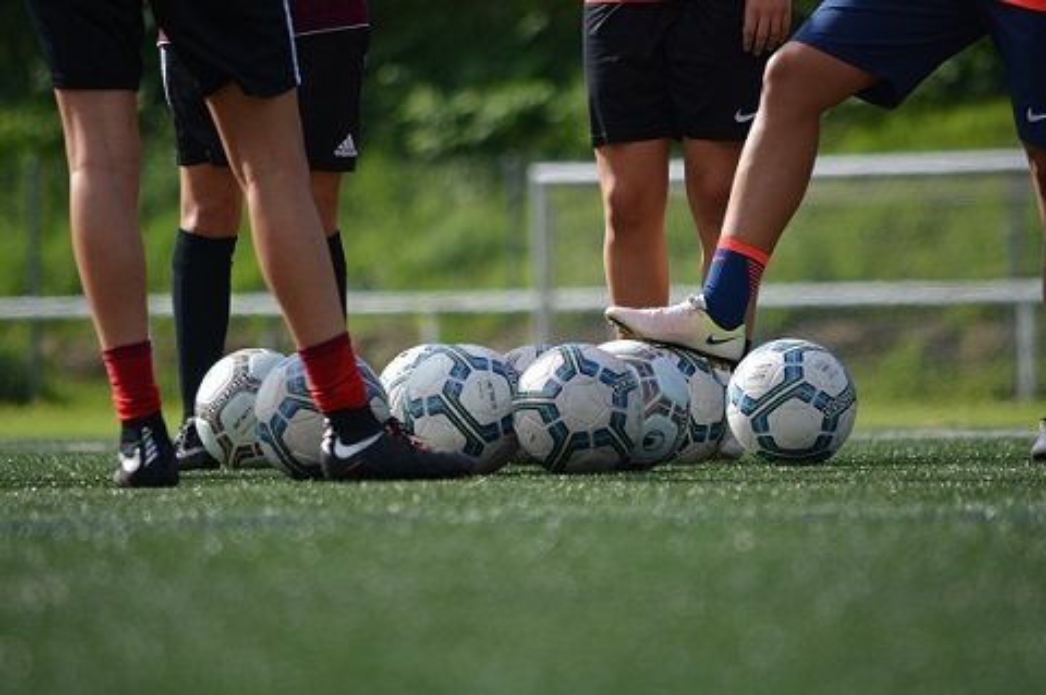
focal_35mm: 420
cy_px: 348
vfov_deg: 3.3
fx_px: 12191
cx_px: 523
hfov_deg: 4.9
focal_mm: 280
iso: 400
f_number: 5.6
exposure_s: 1/1600
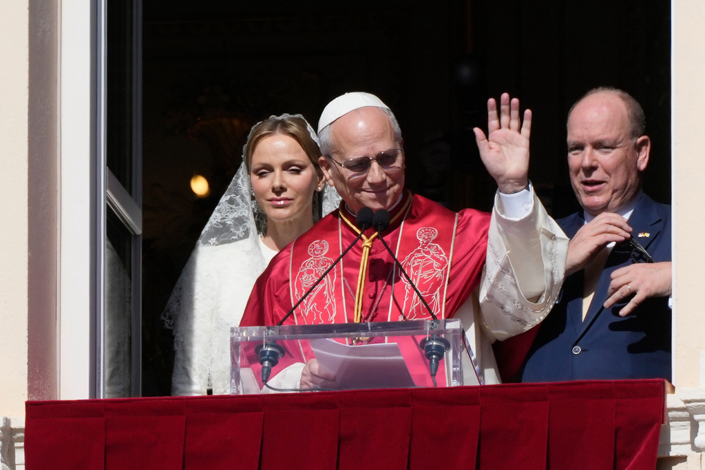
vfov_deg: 3.4
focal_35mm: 400
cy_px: 235
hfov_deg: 5.2
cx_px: 352
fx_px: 7830
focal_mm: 400
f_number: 8
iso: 400
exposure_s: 1/2000
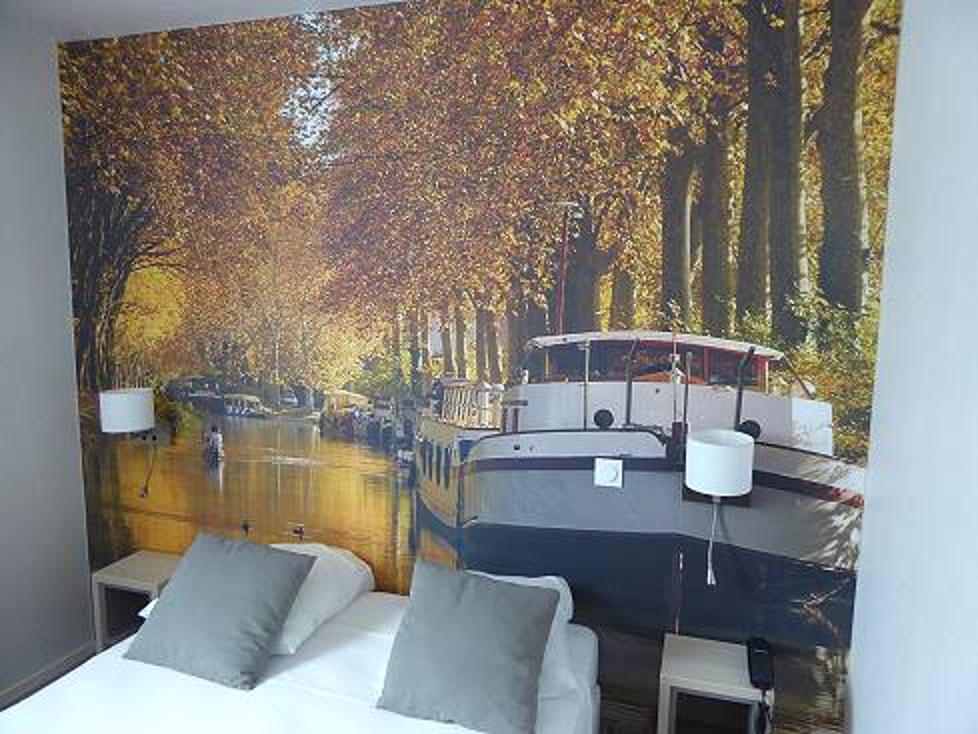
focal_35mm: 25
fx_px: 706
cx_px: 489
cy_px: 367
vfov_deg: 54.9
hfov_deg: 69.4
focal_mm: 4.3
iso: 400
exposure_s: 1/8
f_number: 3.3
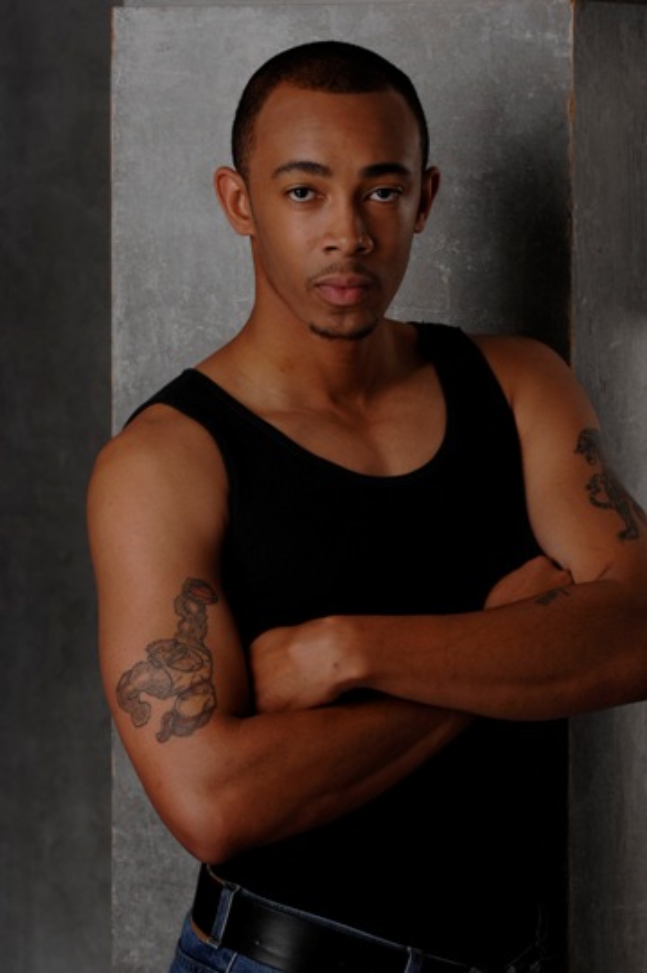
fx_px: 5067
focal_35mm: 188
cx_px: 324
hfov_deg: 7.3
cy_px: 486
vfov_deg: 11.0
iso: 100
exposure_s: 1/250
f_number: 8
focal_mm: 125
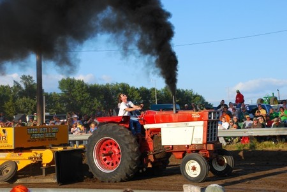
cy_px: 96
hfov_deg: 27.0
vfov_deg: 18.2
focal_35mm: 75
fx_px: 598
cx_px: 144
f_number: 8
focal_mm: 50
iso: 200
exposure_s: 1/250
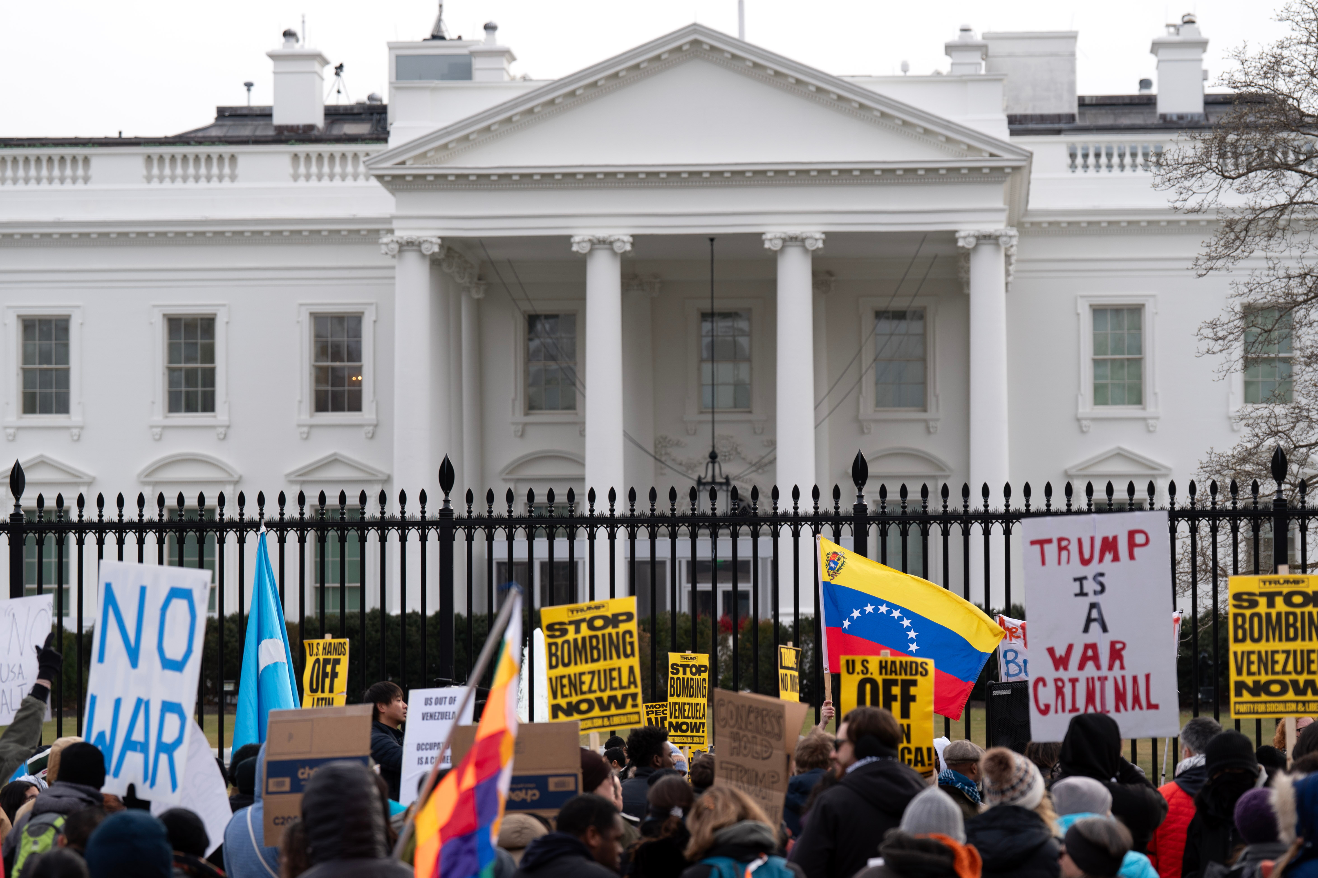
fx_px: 4356
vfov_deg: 11.5
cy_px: 439
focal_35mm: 119
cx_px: 659
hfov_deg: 17.2
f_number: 4
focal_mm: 119
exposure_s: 1/400
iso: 100
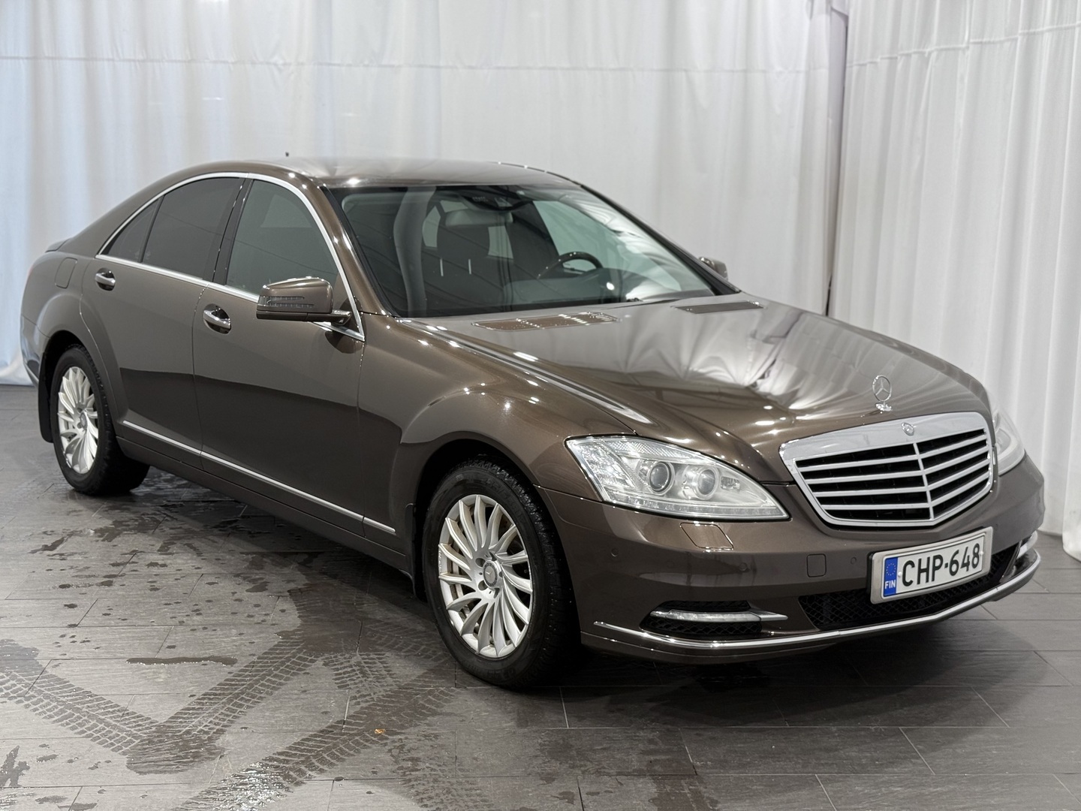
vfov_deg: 30.3
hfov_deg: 39.7
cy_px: 406
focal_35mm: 48
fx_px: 1499
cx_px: 540
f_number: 1.78
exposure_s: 1/100
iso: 80
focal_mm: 6.76
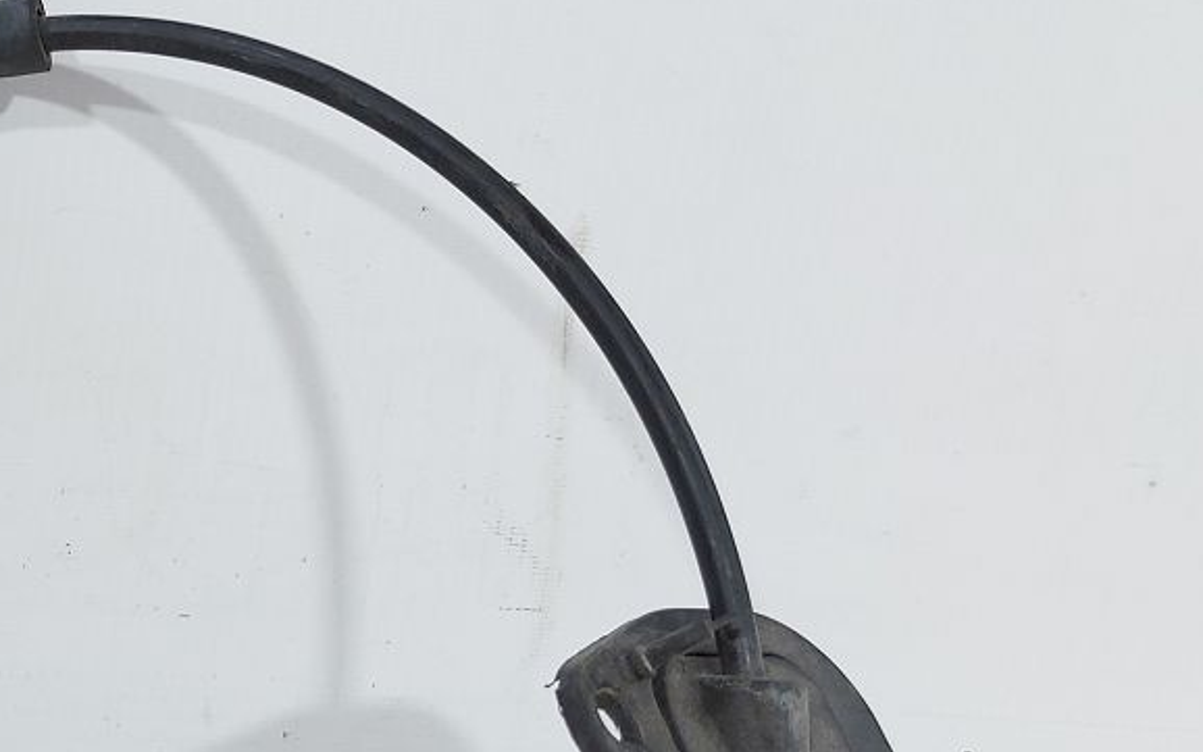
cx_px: 11
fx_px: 2000
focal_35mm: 61
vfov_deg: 21.2
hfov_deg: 31.1
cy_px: 471
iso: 50
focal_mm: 5.23
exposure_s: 1/50
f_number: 1.8
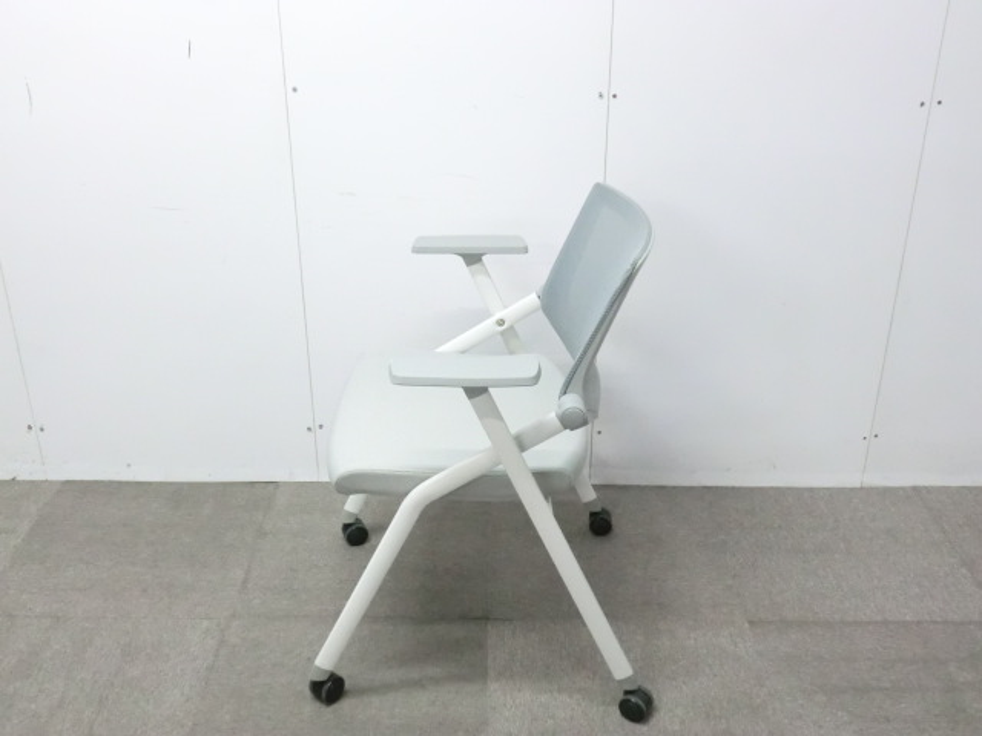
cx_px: 491
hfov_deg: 49.0
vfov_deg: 37.7
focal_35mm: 38
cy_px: 368
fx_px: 1078
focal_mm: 6.9
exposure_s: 1/40
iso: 800
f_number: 3.9
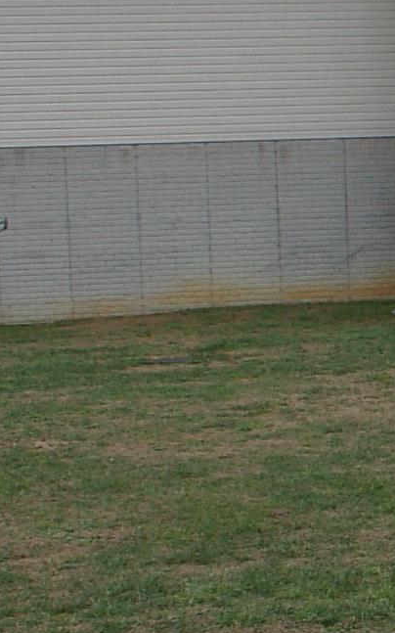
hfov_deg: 12.6
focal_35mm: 97
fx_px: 1672
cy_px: 331
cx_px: 655
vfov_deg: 21.4
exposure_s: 1/150
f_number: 6.2
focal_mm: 5.8
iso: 100
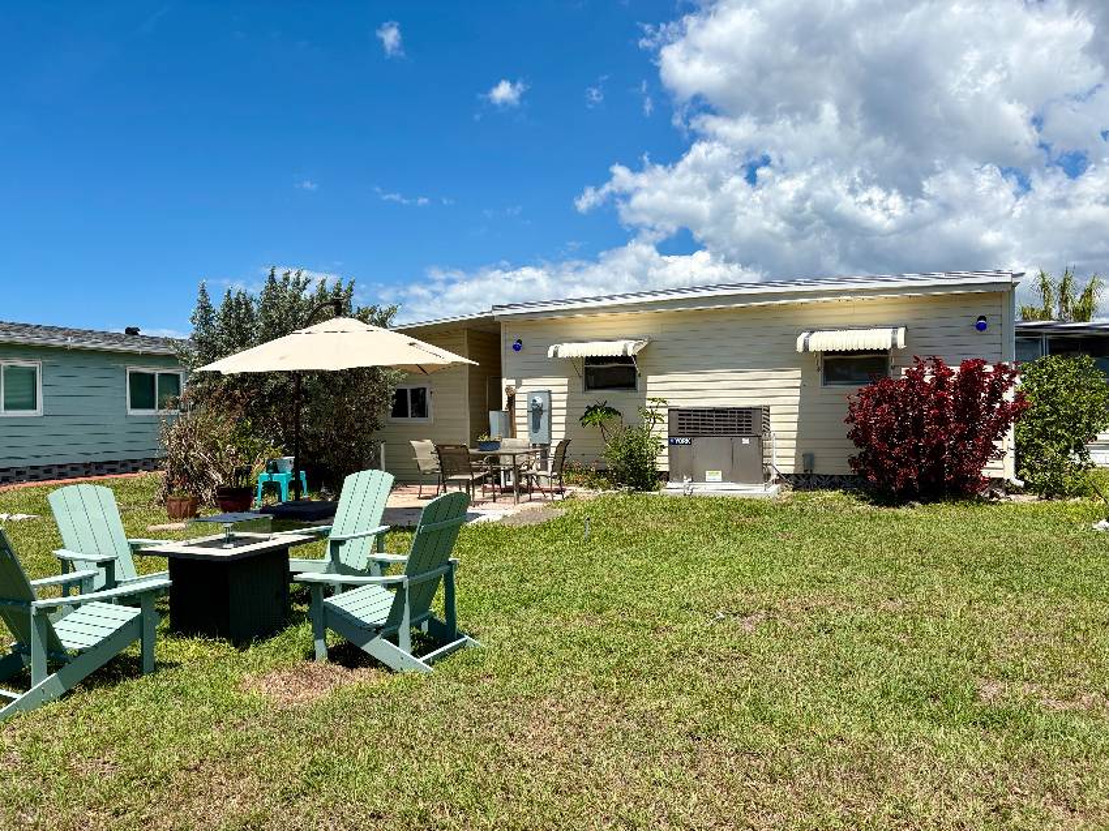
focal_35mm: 26
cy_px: 416
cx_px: 554
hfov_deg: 67.3
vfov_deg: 53.0
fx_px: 833
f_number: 1.6
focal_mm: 5.96
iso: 50
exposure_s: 1/4950
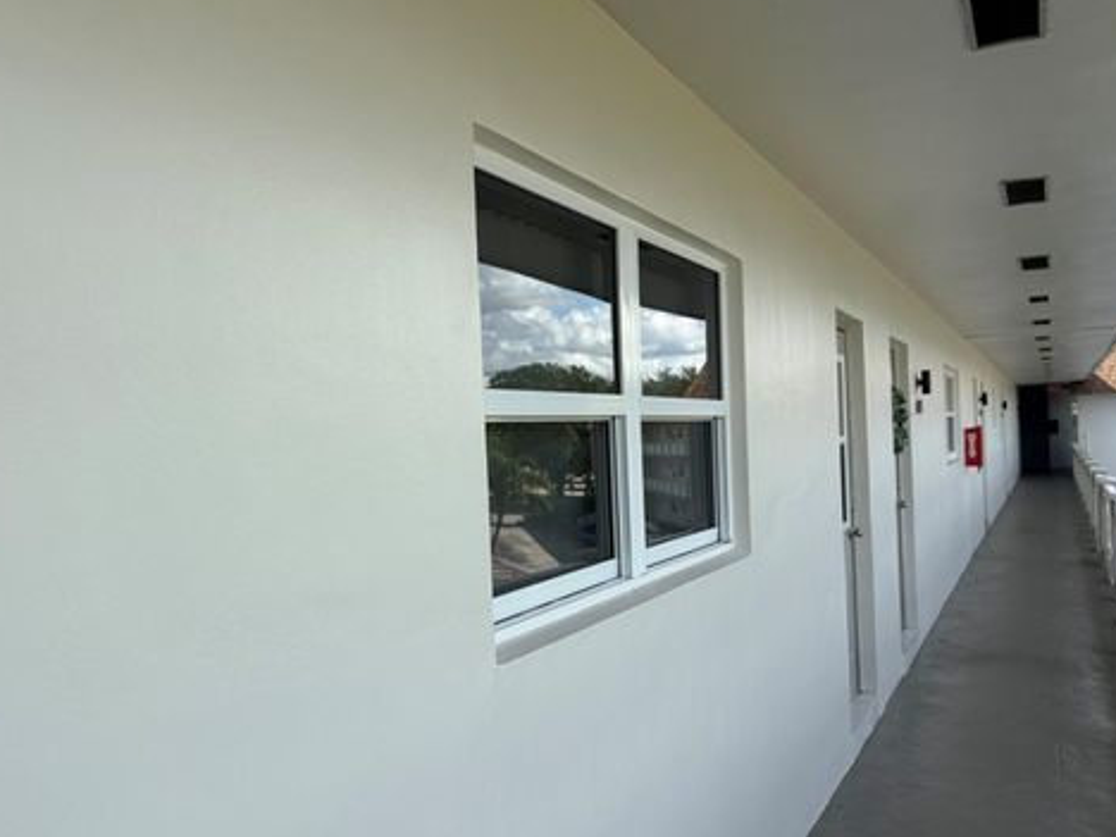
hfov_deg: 55.2
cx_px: 484
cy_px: 454
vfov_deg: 42.9
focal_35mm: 33
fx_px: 1064
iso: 50
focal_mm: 5.96
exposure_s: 1/1311
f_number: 1.6
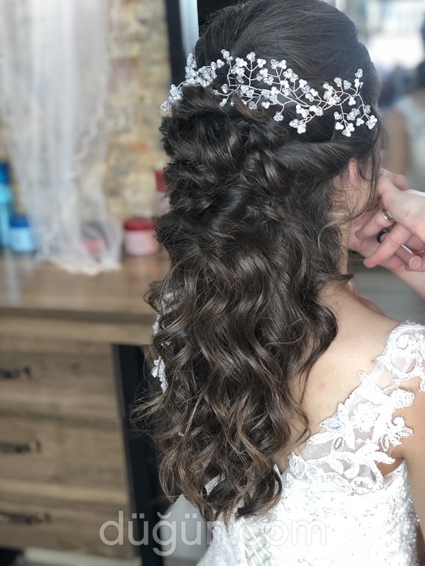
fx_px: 933
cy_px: 283
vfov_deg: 33.8
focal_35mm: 57
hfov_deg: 25.7
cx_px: 212
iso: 64
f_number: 2.8
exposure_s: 1/30
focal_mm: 6.6
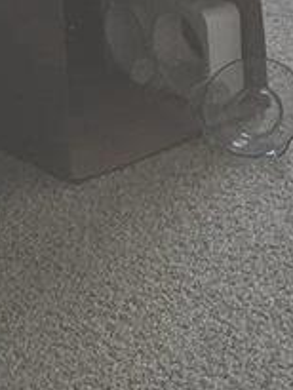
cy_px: -276
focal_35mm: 217
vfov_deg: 8.8
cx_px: 677
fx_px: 2446
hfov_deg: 6.5
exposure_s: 1/30
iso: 80
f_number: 2.2
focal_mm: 4.15
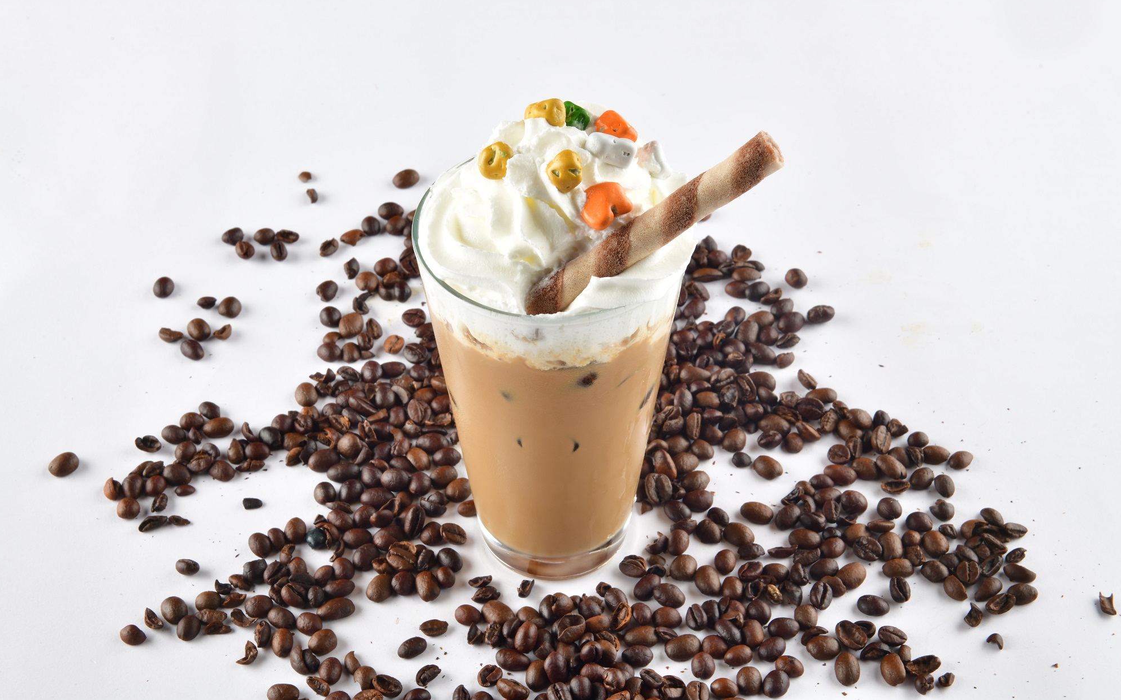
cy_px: 324
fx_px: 2199
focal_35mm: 72
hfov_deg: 28.6
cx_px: 560
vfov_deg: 18.1
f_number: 22
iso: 125
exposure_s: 1/160
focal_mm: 70
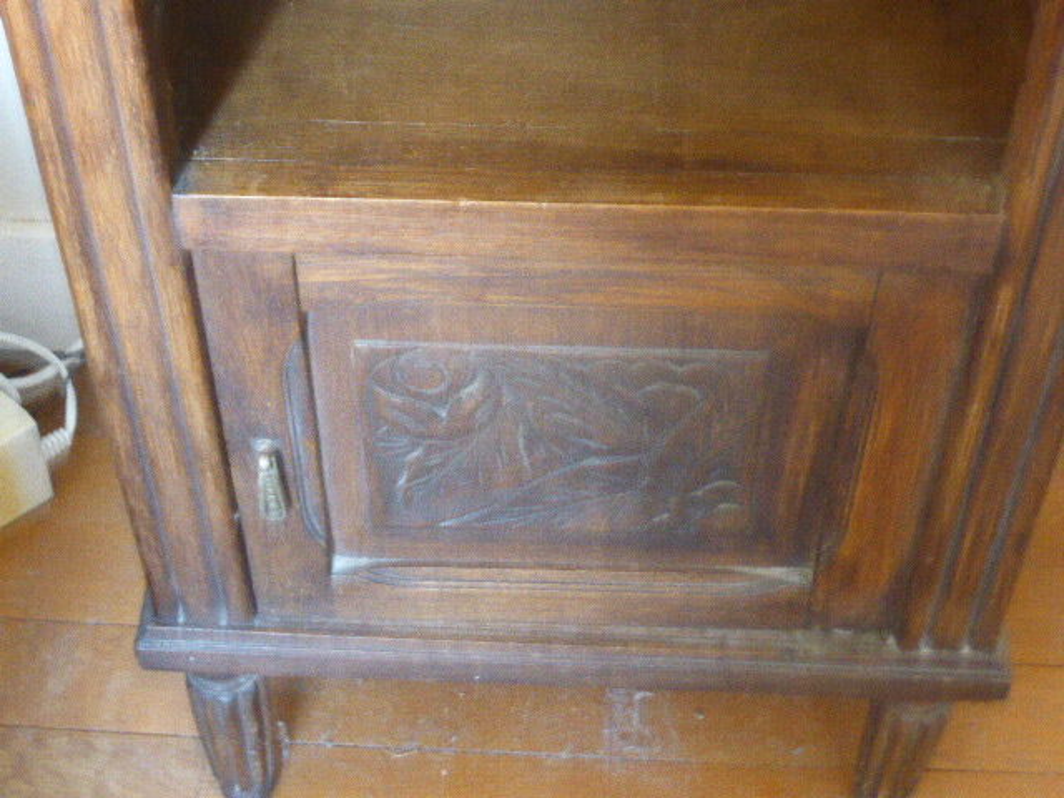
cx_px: 532
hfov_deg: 29.8
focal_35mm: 65
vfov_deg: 22.6
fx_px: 1998
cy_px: 399
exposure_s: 1/4
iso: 1250
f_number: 4.8
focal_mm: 11
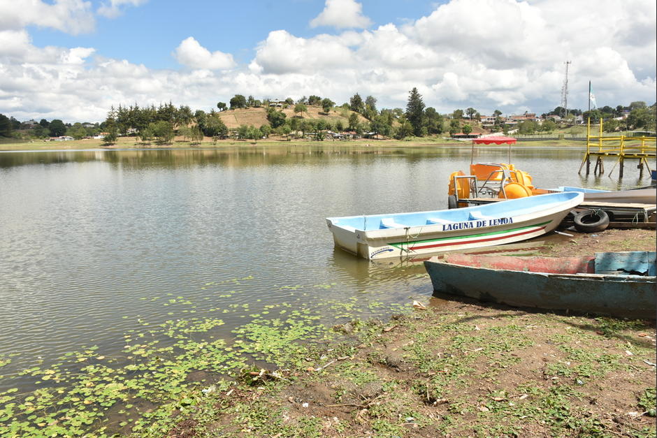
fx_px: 493
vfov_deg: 47.9
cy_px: 219
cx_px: 328
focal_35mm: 27
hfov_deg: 67.4
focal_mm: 18
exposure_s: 1/250
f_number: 9
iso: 200
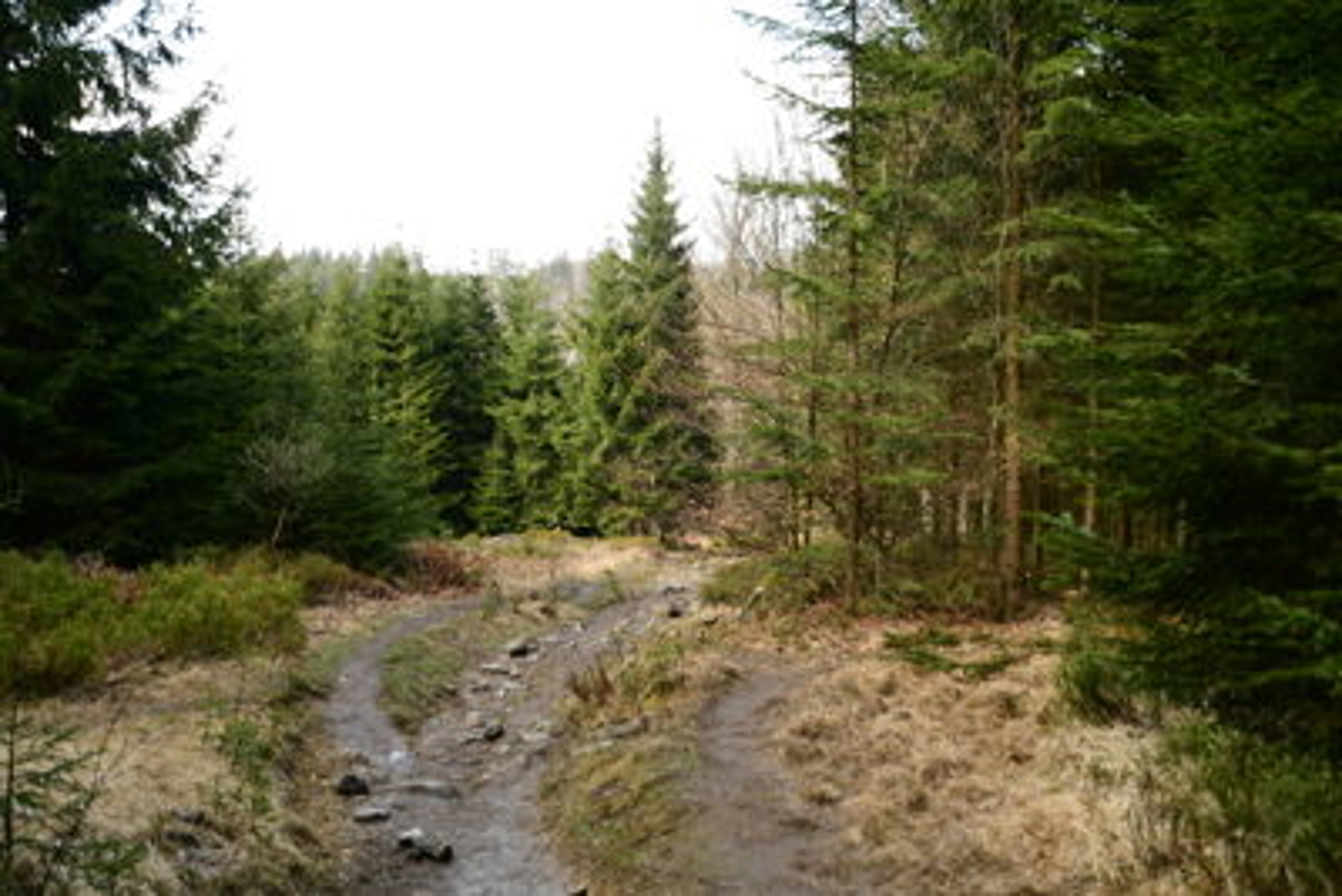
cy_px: 448
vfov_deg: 40.0
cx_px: 671
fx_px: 1231
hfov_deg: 57.2
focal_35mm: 33
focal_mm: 22
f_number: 3.5
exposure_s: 1/125
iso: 100
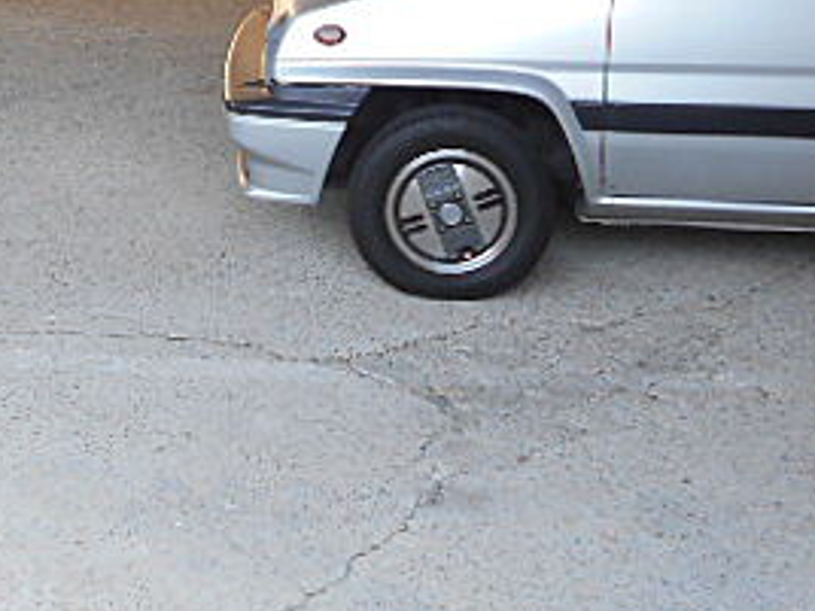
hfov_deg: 29.9
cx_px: 79
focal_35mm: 62
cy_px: 43
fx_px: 1460
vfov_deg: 23.0
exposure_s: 1/30
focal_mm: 4.6
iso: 80
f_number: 3.2
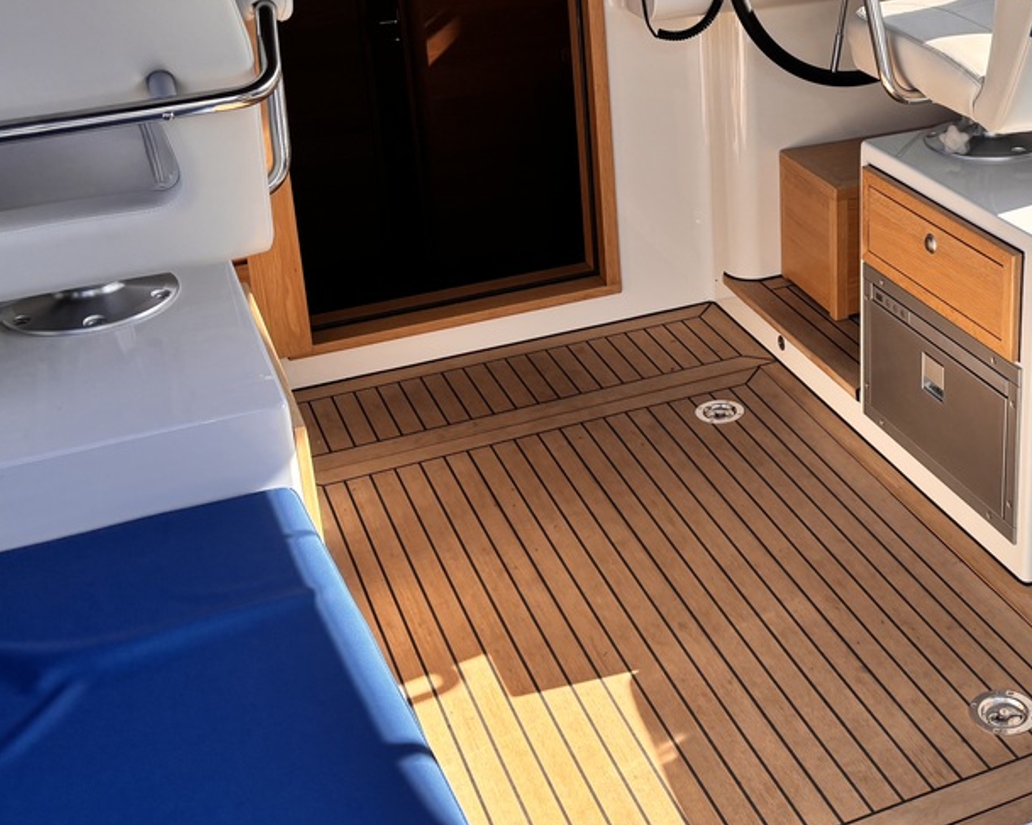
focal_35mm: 50
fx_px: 1527
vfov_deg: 29.7
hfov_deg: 36.3
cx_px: 805
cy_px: 200
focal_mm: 5.96
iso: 50
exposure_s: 1/1695
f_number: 1.6
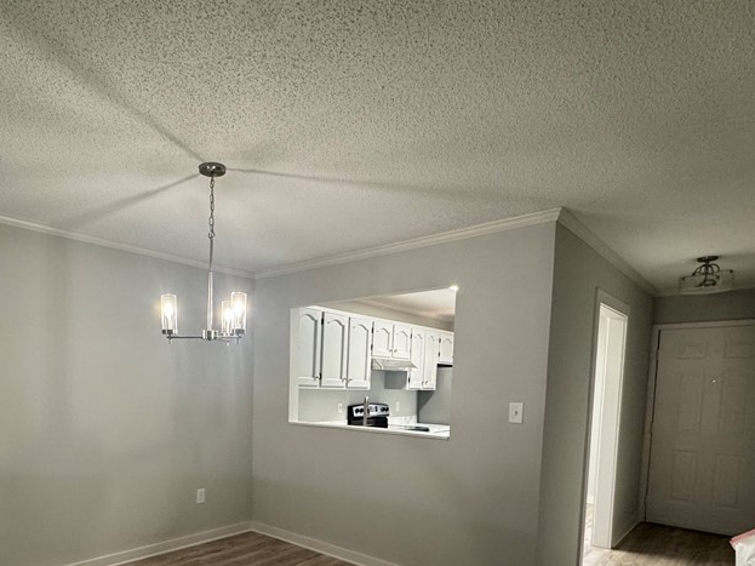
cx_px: 275
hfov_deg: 72.5
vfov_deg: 56.1
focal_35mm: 23
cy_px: 423
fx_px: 502
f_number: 2.2
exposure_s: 1/60
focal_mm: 2.22
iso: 250
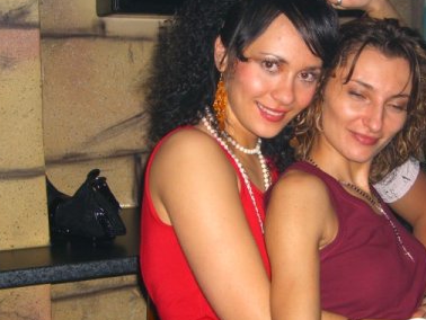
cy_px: 155
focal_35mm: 73
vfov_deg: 20.2
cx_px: 302
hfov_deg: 26.4
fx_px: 899
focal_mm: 9.5
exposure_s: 1/60
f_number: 3.1
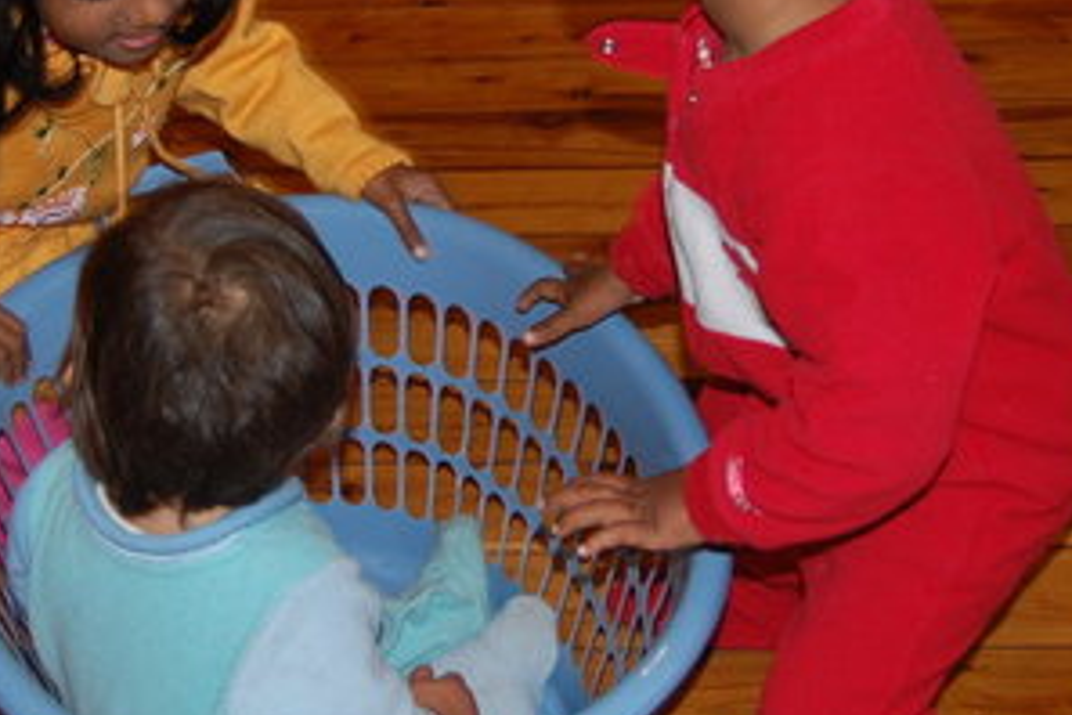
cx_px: 419
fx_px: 2501
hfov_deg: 24.1
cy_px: 292
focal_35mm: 84
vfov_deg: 16.3
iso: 400
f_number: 4
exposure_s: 1/60
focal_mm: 26
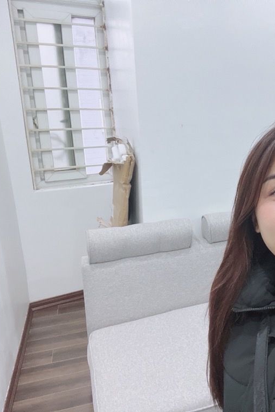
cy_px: 206
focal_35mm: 32
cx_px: 217
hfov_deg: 39.6
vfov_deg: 58.7
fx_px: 367
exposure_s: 1/50
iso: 320
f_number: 2.2
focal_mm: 2.71
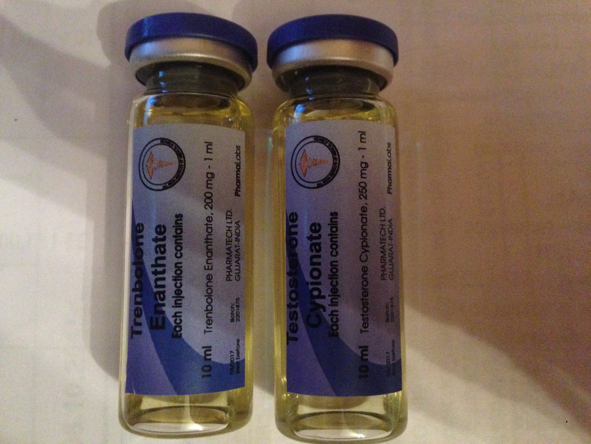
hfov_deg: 55.4
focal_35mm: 33
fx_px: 563
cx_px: 296
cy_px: 222
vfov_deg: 42.9
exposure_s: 1/17
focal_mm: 4.12
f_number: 2.4
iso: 800
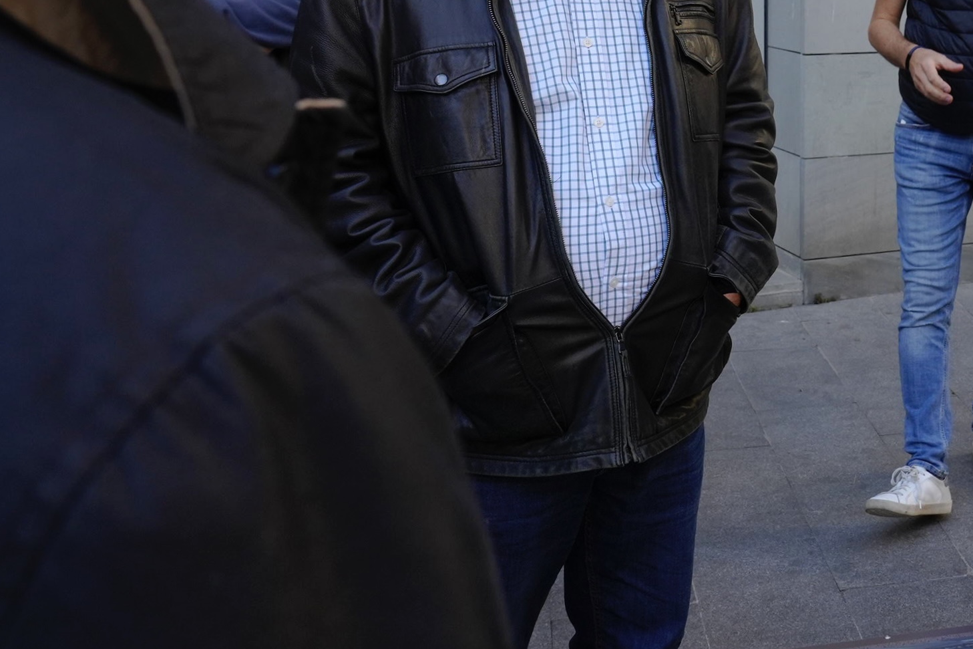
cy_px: 147
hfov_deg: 33.0
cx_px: 949
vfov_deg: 23.9
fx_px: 1513
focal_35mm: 56
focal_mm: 24
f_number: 7.1
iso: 500
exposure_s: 1/250
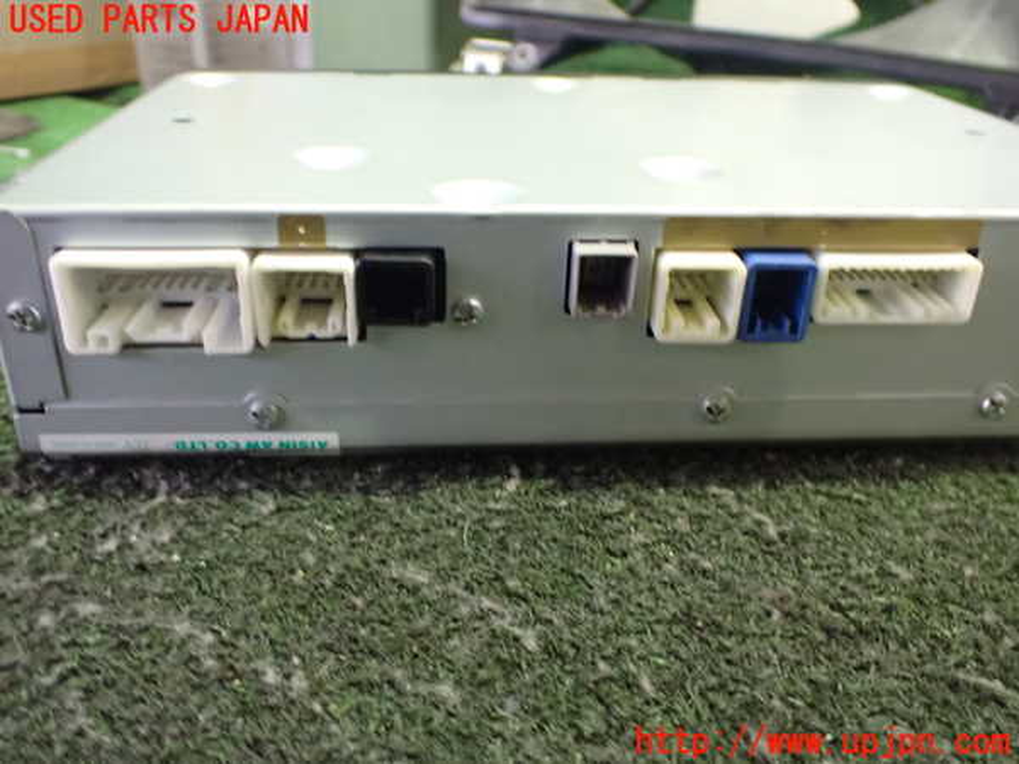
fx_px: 883
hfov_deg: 60.0
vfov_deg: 46.8
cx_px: 510
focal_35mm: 30
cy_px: 382
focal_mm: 5.4
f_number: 2.3
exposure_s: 1/30
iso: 1250
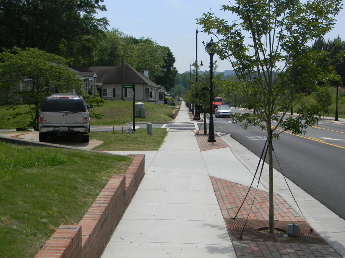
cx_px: 172
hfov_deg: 40.4
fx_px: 468
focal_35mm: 47
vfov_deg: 30.9
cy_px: 129
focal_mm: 8.6
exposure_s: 1/290
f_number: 7.8
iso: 80
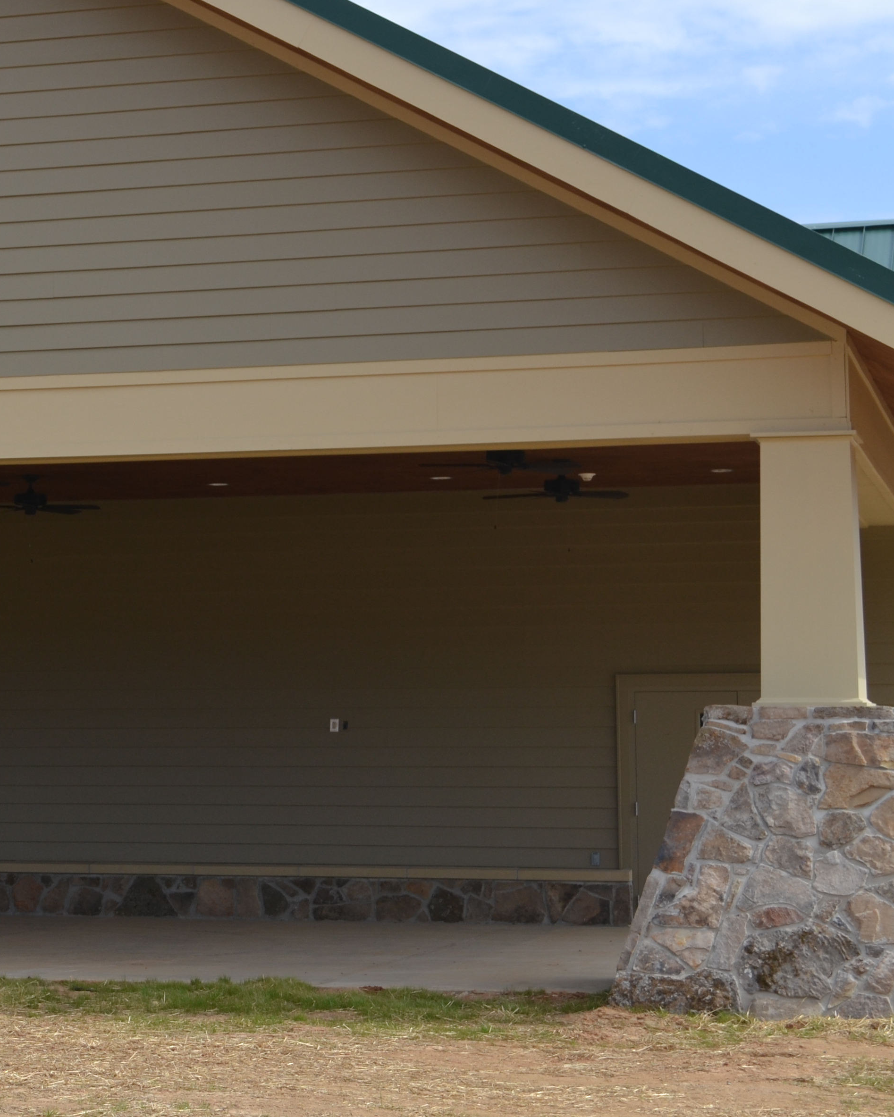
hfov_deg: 15.5
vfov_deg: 20.0
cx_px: -139
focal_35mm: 96
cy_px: 485
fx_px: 3172
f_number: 8
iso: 100
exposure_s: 1/250
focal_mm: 35
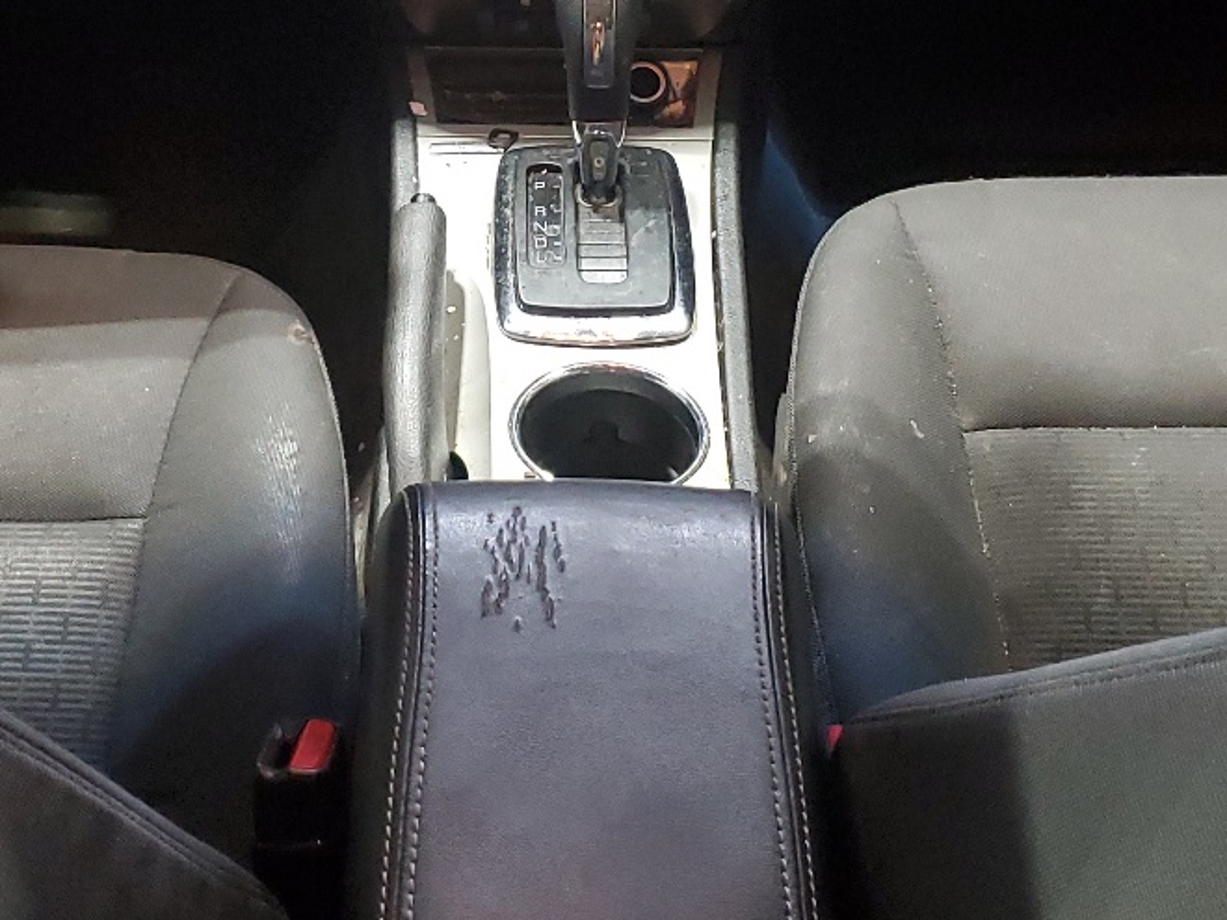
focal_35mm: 63
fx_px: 2233
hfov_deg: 30.7
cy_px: 206
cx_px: 535
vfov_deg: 23.0
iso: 369
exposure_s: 1/40
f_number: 1.5
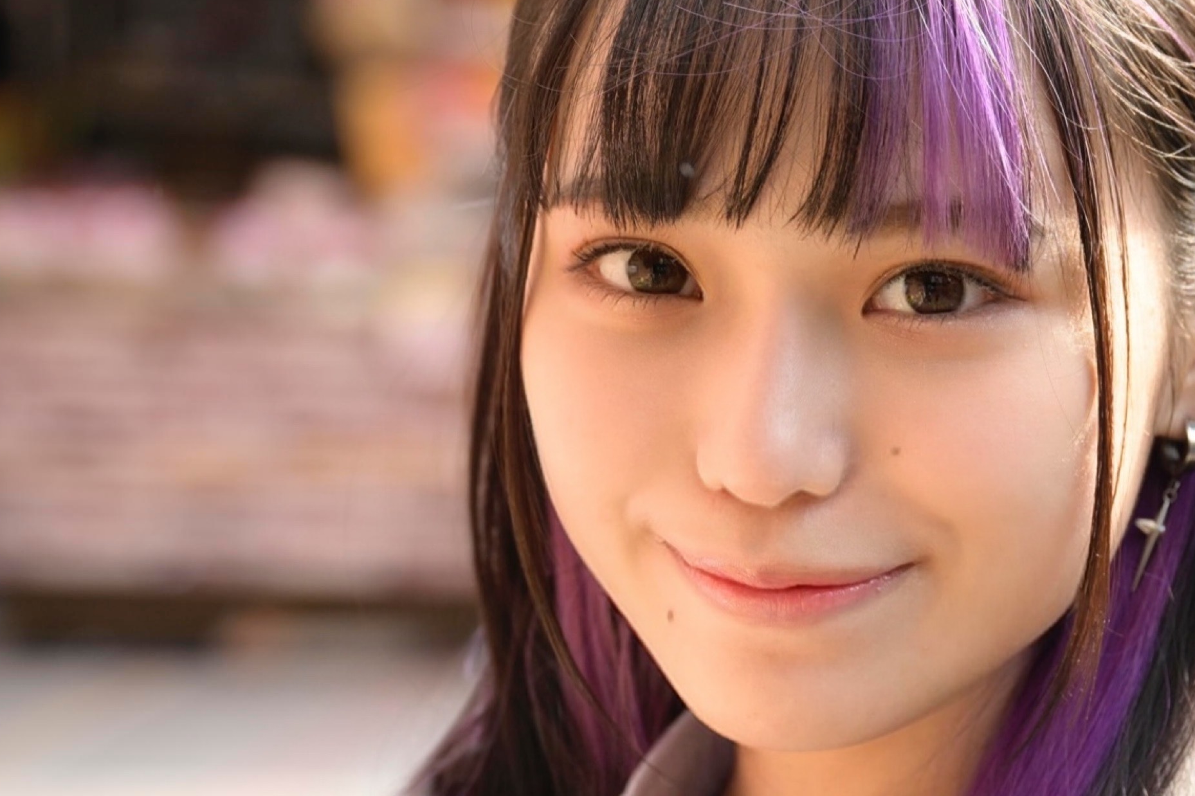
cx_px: 1205
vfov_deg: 9.8
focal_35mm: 140
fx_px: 4646
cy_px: 601
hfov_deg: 14.4
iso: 400
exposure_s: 1/320
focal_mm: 63
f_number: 4
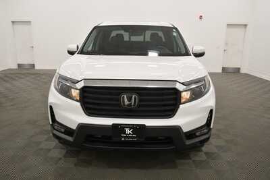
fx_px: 225
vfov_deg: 43.6
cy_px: 90
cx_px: 135
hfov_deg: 61.9
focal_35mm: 30
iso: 800
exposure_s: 1/200
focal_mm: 20
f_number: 5.6
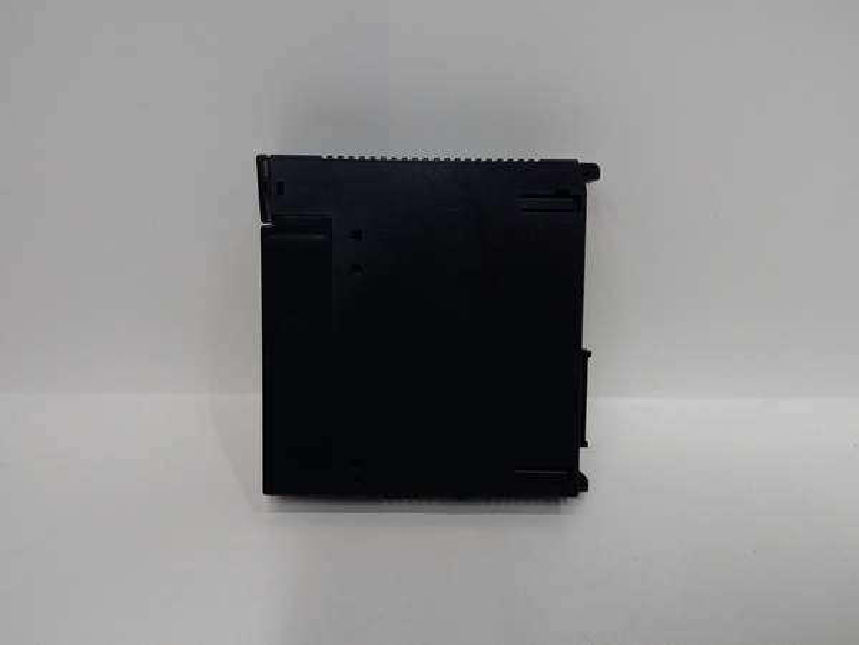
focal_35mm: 27
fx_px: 670
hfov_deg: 65.3
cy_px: 322
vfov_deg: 51.4
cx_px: 430
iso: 218
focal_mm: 3.79
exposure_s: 1/33
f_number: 2
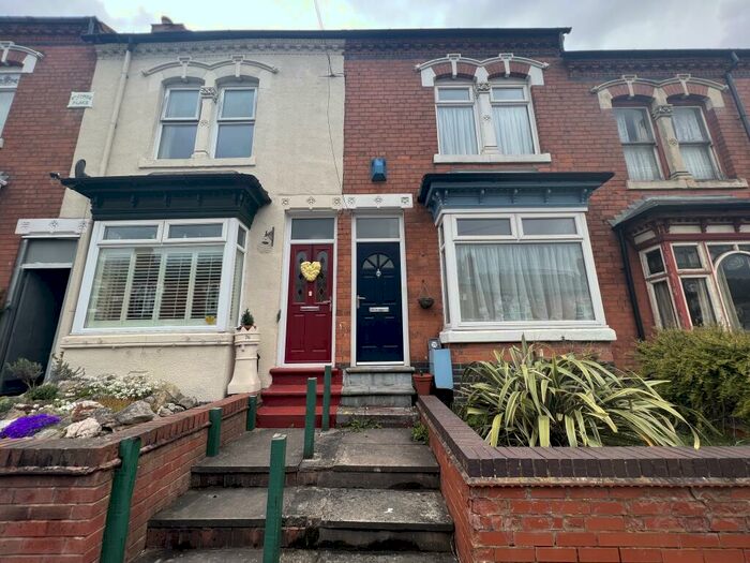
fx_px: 282
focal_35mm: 13
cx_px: 375
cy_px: 282
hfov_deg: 106.2
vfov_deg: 89.9
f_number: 1.8
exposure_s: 1/384
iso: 32
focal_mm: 1.57
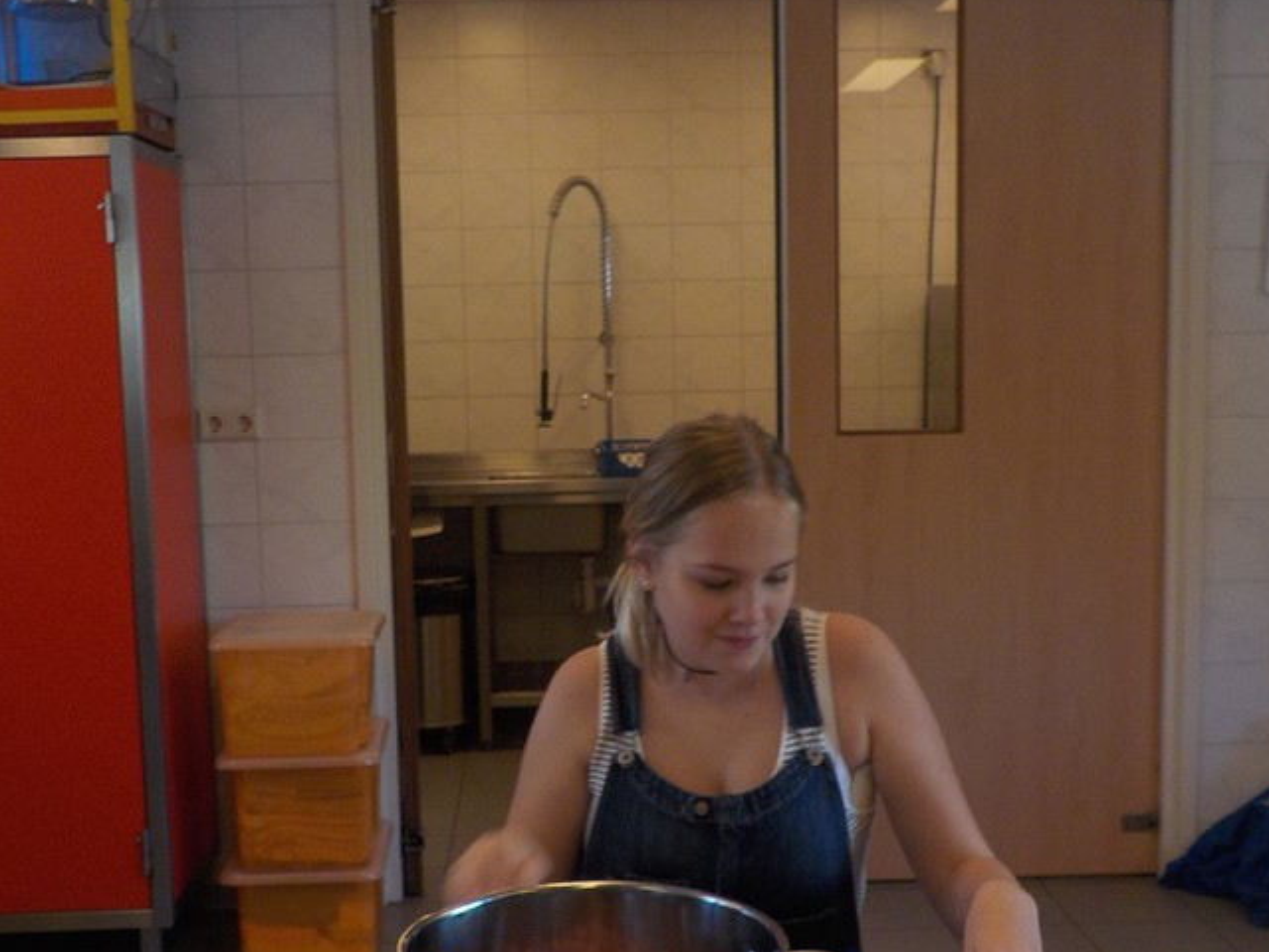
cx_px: 587
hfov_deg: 39.6
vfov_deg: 30.3
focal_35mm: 48
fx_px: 1760
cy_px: 496
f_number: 3.3
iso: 125
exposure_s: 1/40
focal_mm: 4.1
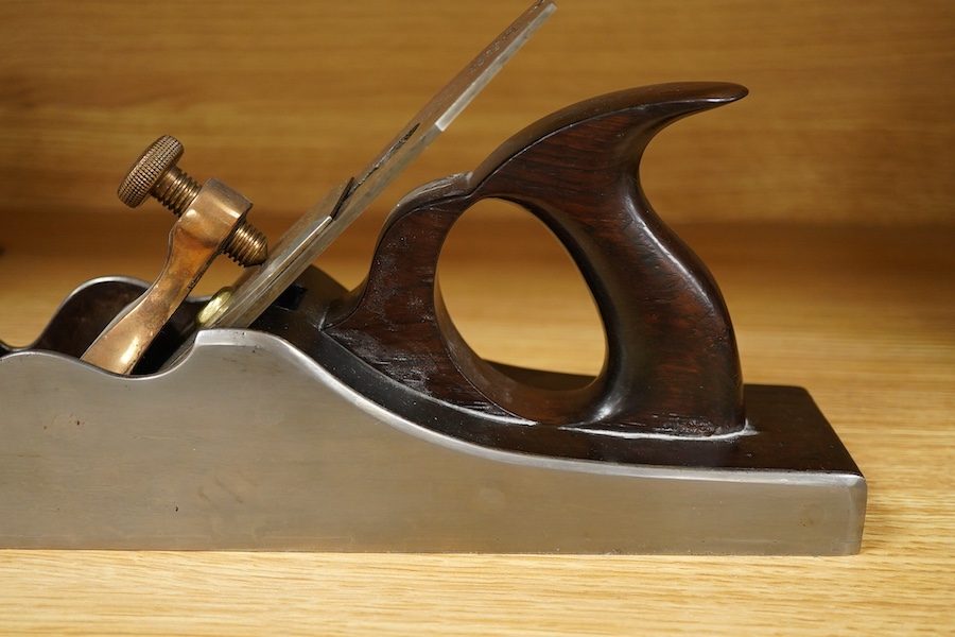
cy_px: 318
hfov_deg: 43.6
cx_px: 478
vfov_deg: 29.9
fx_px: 1194
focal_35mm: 45
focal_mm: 30
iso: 1250
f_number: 3.5
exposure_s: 1/125
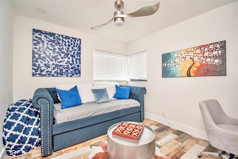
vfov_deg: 77.3
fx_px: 99
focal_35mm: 15
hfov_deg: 100.4
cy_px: 80
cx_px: 119
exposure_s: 1/60
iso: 2200
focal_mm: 10
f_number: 4.5
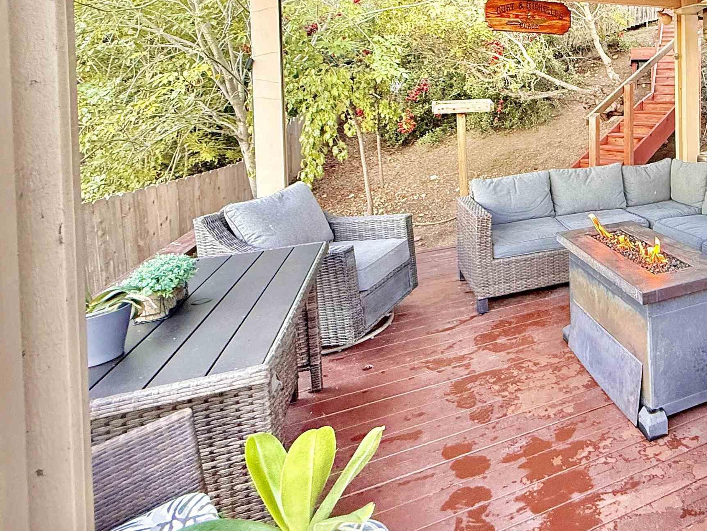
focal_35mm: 25
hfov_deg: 60.8
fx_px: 511
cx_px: 611
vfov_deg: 51.8
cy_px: 114
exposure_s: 1/78
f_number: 2.2
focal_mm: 2.22
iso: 320
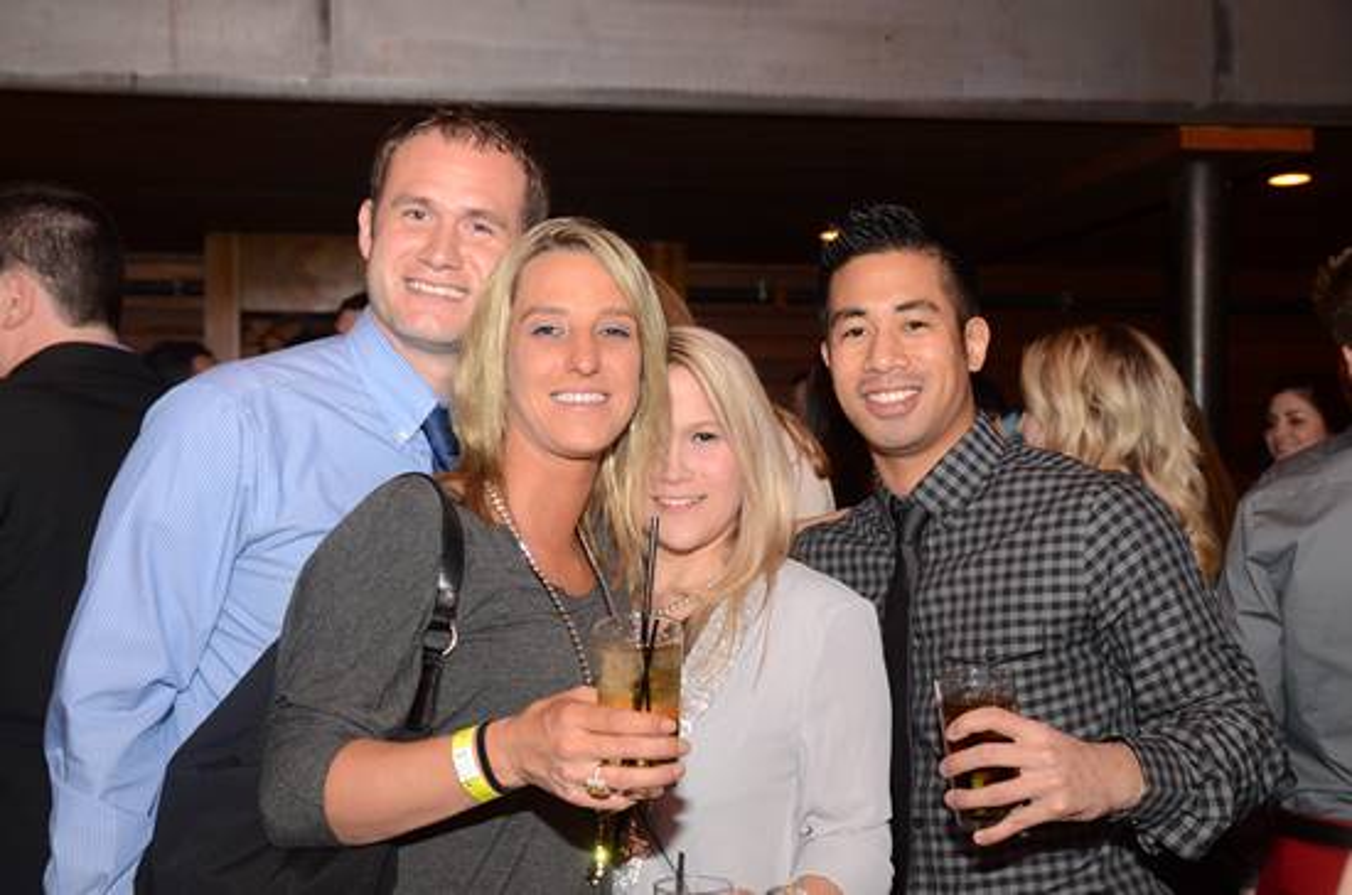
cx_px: 676
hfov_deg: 41.2
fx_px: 1799
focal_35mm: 48
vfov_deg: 27.9
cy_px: 448
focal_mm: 32
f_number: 4.5
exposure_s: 1/30
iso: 1250
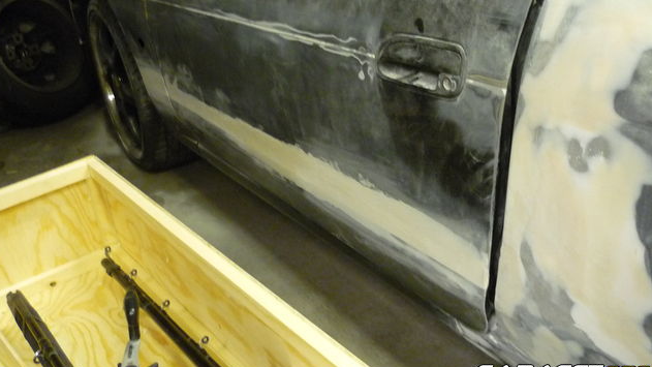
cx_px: 322
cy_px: 132
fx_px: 726
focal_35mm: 42
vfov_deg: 28.2
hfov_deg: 48.4
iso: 400
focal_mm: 5.5
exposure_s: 1/10
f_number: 2.8
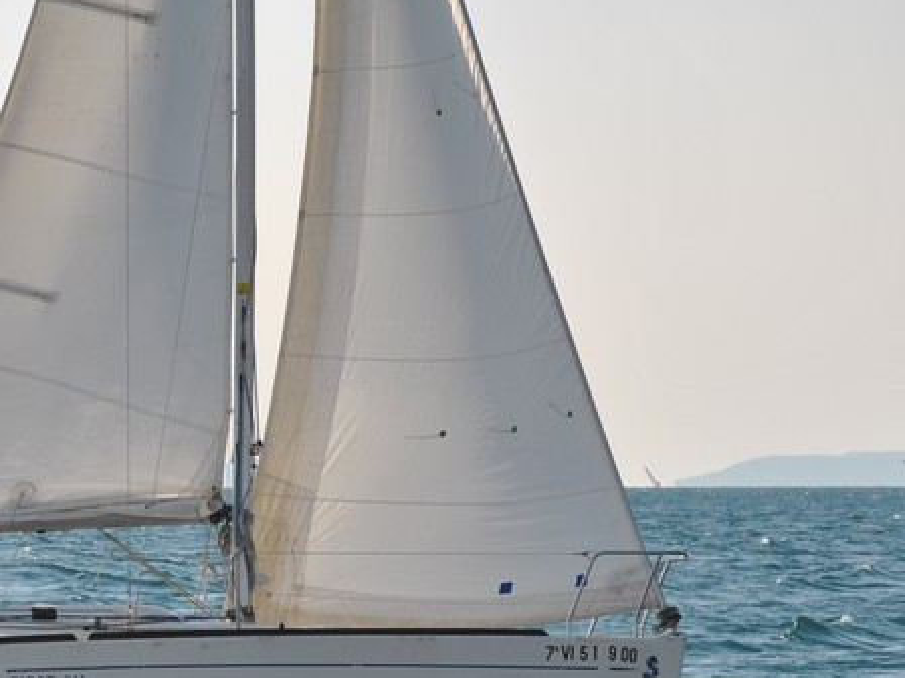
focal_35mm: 245
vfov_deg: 6.1
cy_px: 468
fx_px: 6404
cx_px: 224
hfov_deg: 8.1
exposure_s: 1/640
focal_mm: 85
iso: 100
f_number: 6.3
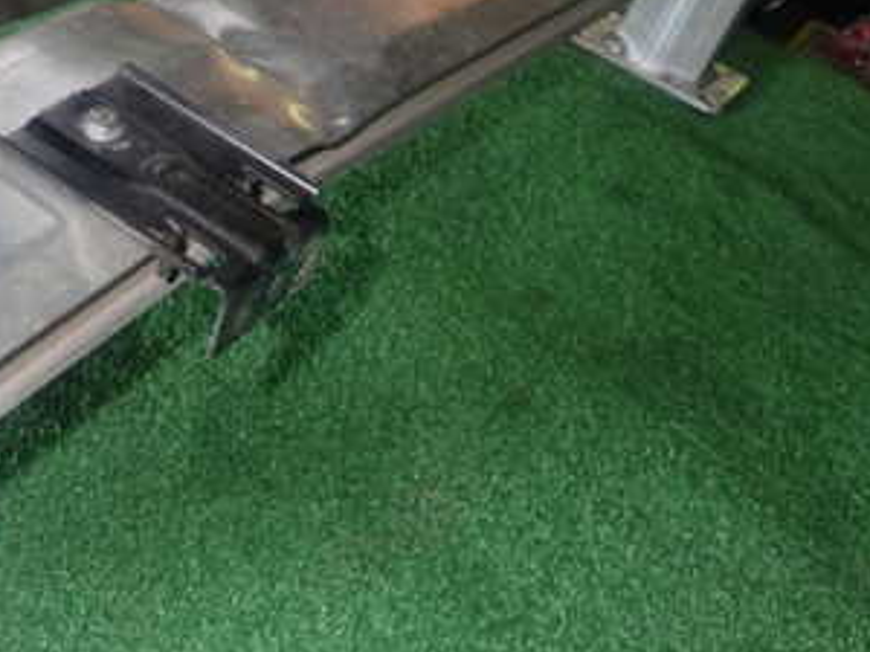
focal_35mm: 50
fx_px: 1257
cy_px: 362
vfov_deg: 29.1
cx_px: 148
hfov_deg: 36.6
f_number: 5.6
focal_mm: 4.5
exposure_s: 1/30
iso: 250
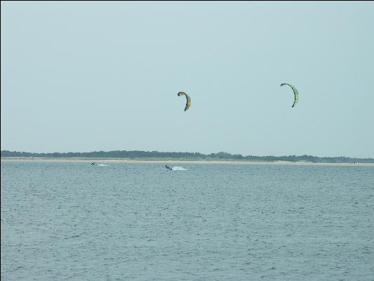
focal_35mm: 177
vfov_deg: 8.4
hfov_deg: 11.2
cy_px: 140
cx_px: 187
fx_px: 1913
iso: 100
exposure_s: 1/800
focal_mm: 44.7
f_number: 7.1
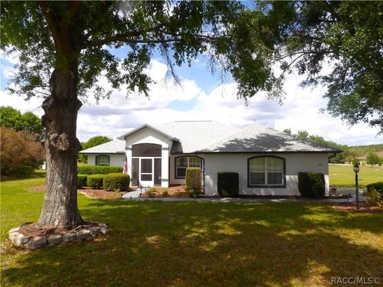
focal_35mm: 24
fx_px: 266
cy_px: 144
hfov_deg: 71.6
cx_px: 192
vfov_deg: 56.8
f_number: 4.6
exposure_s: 1/642
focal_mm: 4.3
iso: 100
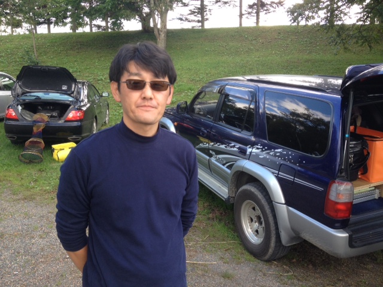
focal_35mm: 35
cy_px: 144
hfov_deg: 52.6
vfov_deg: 40.7
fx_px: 387
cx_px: 192
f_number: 2.4
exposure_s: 1/148
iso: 50
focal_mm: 4.28
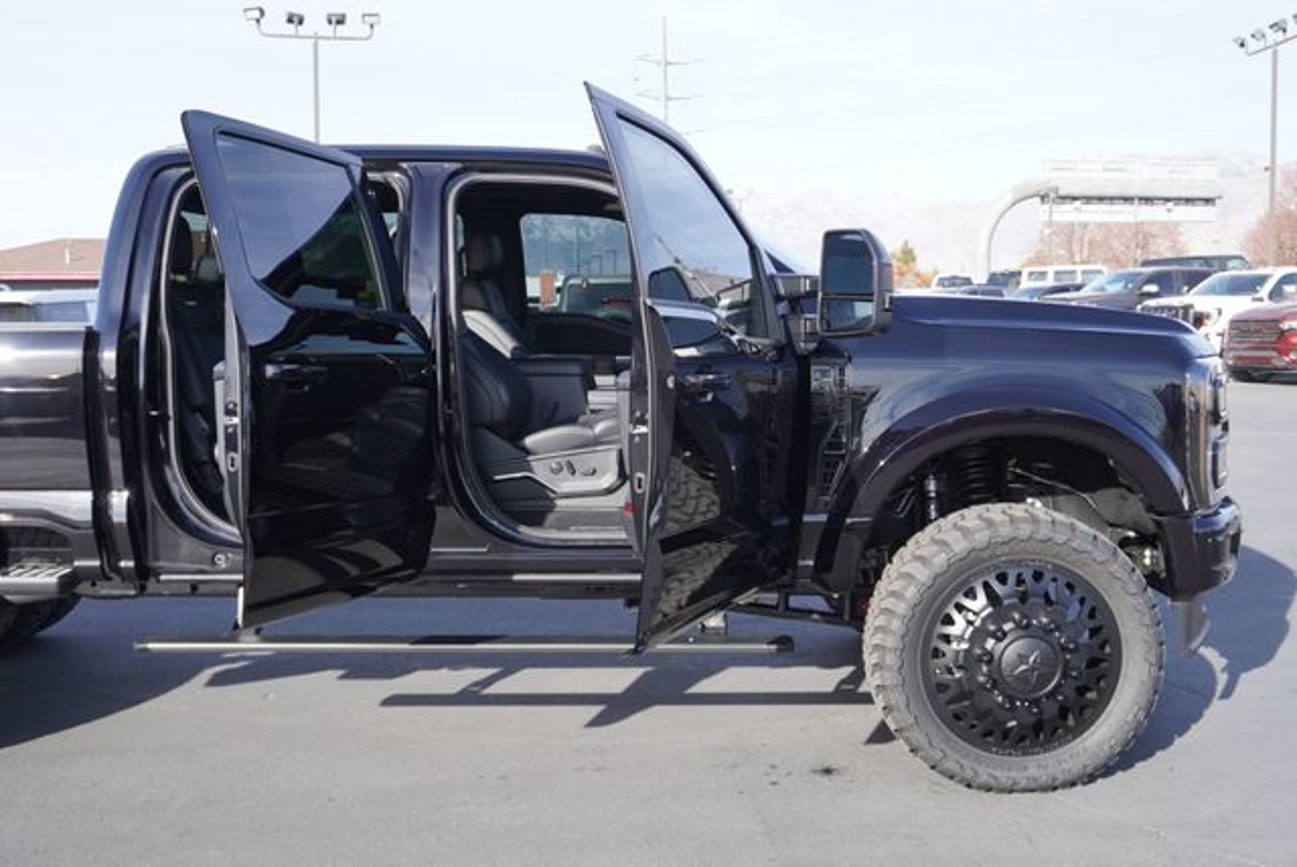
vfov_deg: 35.6
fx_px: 1352
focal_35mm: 38
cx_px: 648
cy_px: 434
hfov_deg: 51.2
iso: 100
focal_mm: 25
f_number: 6.3
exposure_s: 1/125
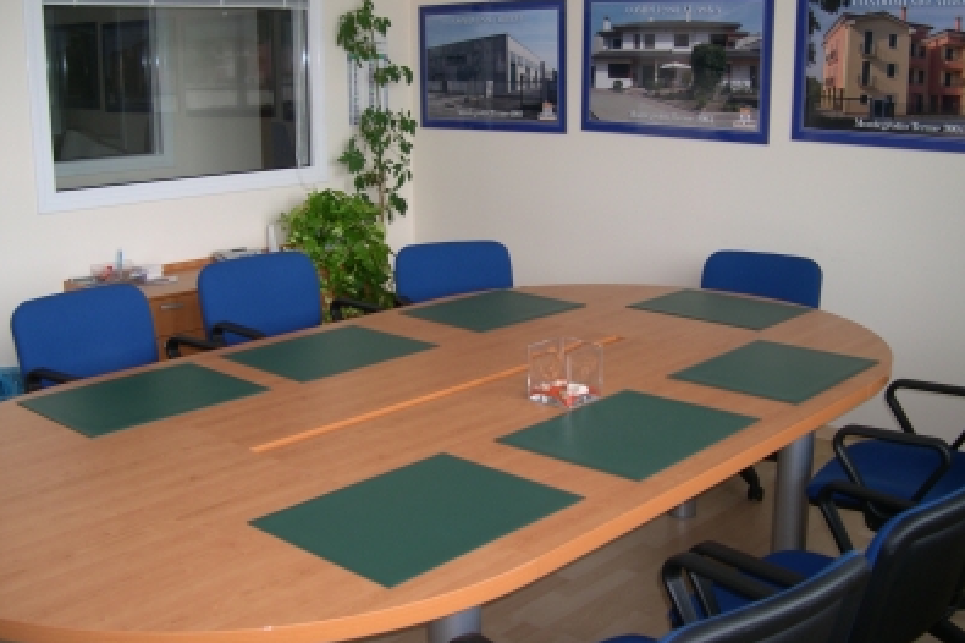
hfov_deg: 48.5
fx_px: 1072
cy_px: 284
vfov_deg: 33.3
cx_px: 486
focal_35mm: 40
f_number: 2.8
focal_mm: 8
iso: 100
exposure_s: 1/30
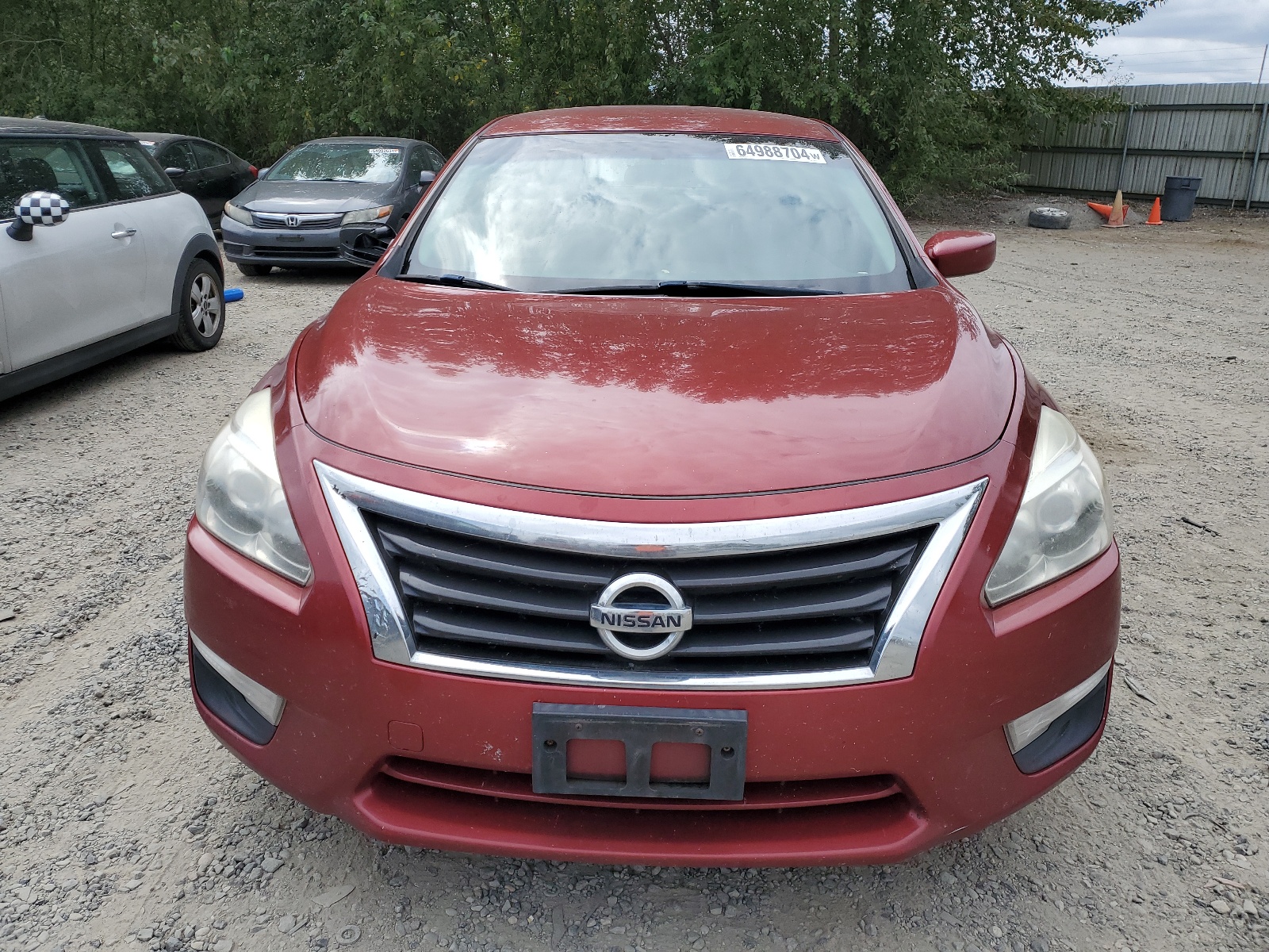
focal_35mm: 26
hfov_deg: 67.3
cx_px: 634
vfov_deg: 53.1
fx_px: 953
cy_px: 476
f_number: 1.5
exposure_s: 1/3333
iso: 50
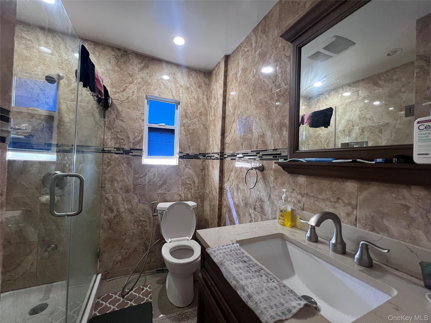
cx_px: 216
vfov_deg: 89.9
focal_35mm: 13
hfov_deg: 106.2
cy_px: 162
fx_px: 162
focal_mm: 1.57
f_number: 1.8
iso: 320
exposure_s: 1/60
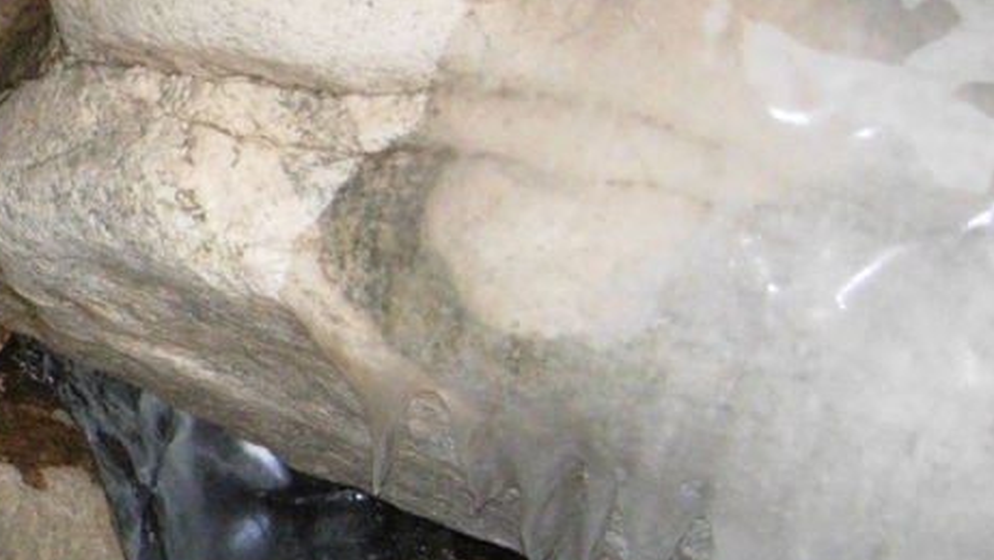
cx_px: -386
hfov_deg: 16.7
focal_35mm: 119
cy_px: 336
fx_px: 3138
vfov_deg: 10.2
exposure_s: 1/128
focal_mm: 7.5
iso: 200
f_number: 2.7
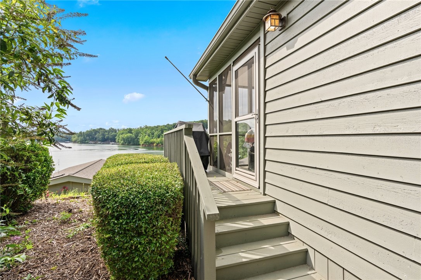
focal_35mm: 17
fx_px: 199
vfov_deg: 70.4
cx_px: 210
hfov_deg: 93.3
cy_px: 140
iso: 200
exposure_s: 1/100
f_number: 9
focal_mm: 17
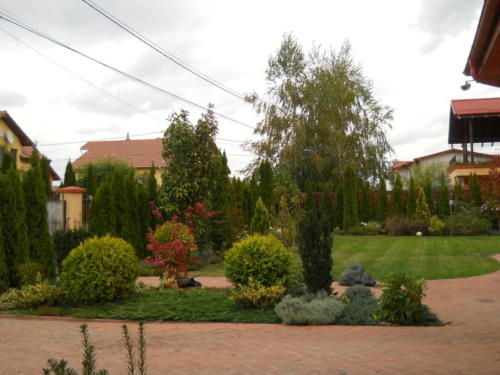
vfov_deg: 35.1
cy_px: 188
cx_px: 250
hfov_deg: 45.8
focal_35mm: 41
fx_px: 592
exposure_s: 1/400
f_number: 3.1
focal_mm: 6.72
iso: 80
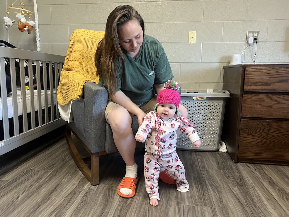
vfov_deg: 51.4
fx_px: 225
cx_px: 139
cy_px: 106
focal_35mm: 27
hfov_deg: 65.3
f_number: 1.5
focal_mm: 5.7
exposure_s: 1/60
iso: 200
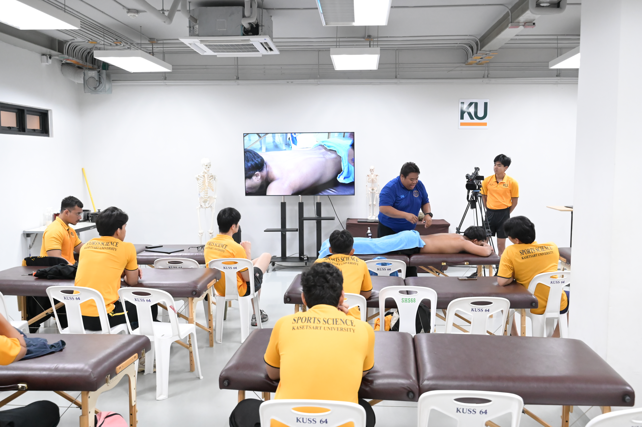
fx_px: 597
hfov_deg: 56.5
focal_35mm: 34
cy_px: 214
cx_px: 321
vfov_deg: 39.4
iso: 8000
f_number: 4
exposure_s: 1/320
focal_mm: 33.5
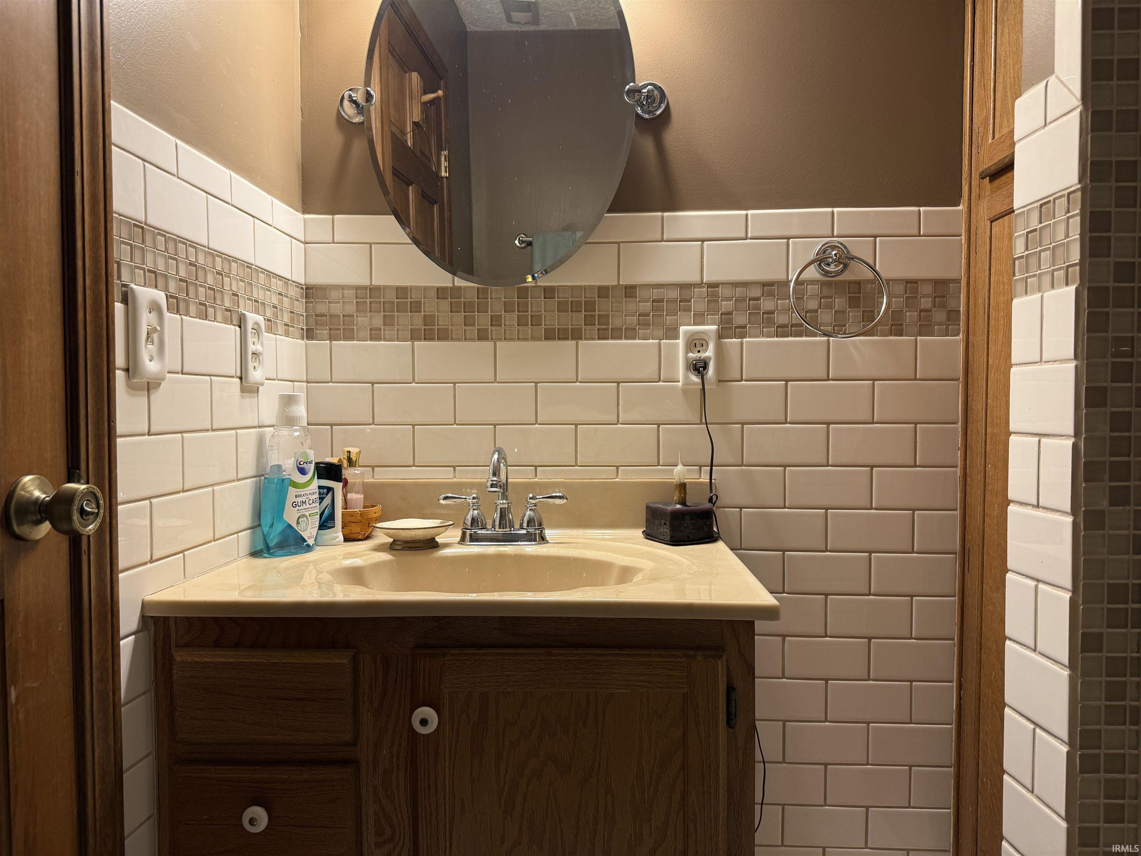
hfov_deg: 71.6
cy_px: 428
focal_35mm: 24
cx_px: 570
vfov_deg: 56.8
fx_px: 791
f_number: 1.78
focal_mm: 6.76
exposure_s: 1/60
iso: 125
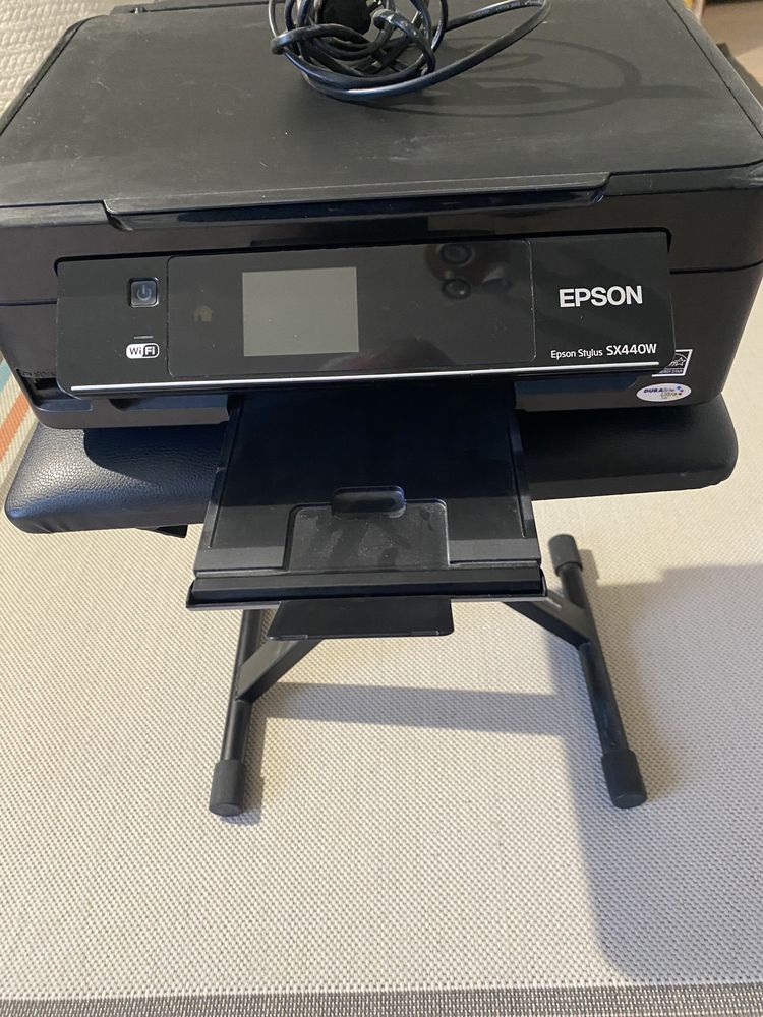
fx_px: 764
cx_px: 382
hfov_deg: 53.1
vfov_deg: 67.3
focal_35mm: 26
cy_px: 508
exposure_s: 1/33
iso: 500
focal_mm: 4.25
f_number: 1.8
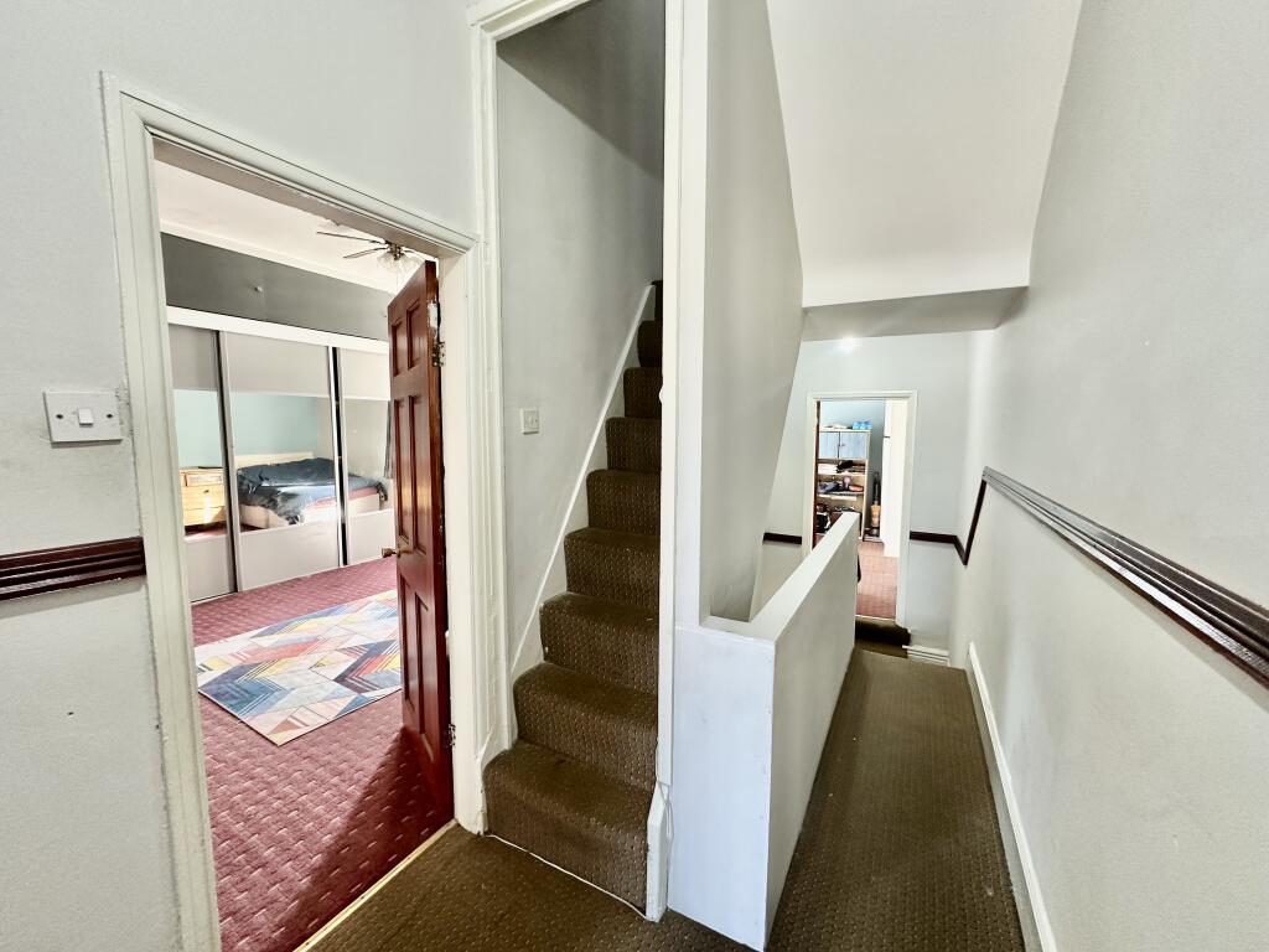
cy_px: 476
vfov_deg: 85.7
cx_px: 634
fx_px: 513
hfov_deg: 102.1
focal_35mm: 14
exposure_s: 1/50
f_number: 2.2
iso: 250
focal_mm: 2.22
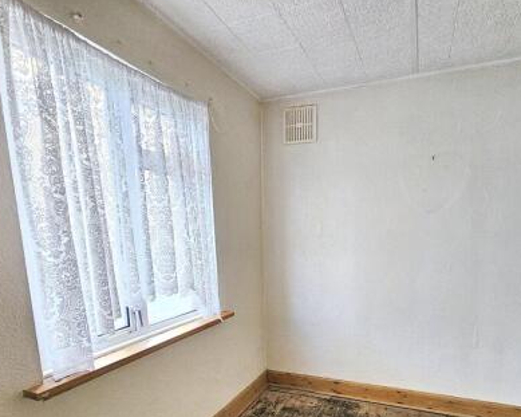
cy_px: 286
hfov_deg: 82.5
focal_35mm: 19
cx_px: 306
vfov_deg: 68.3
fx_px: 293
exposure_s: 1/30
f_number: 2.2
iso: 320
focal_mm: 2.2
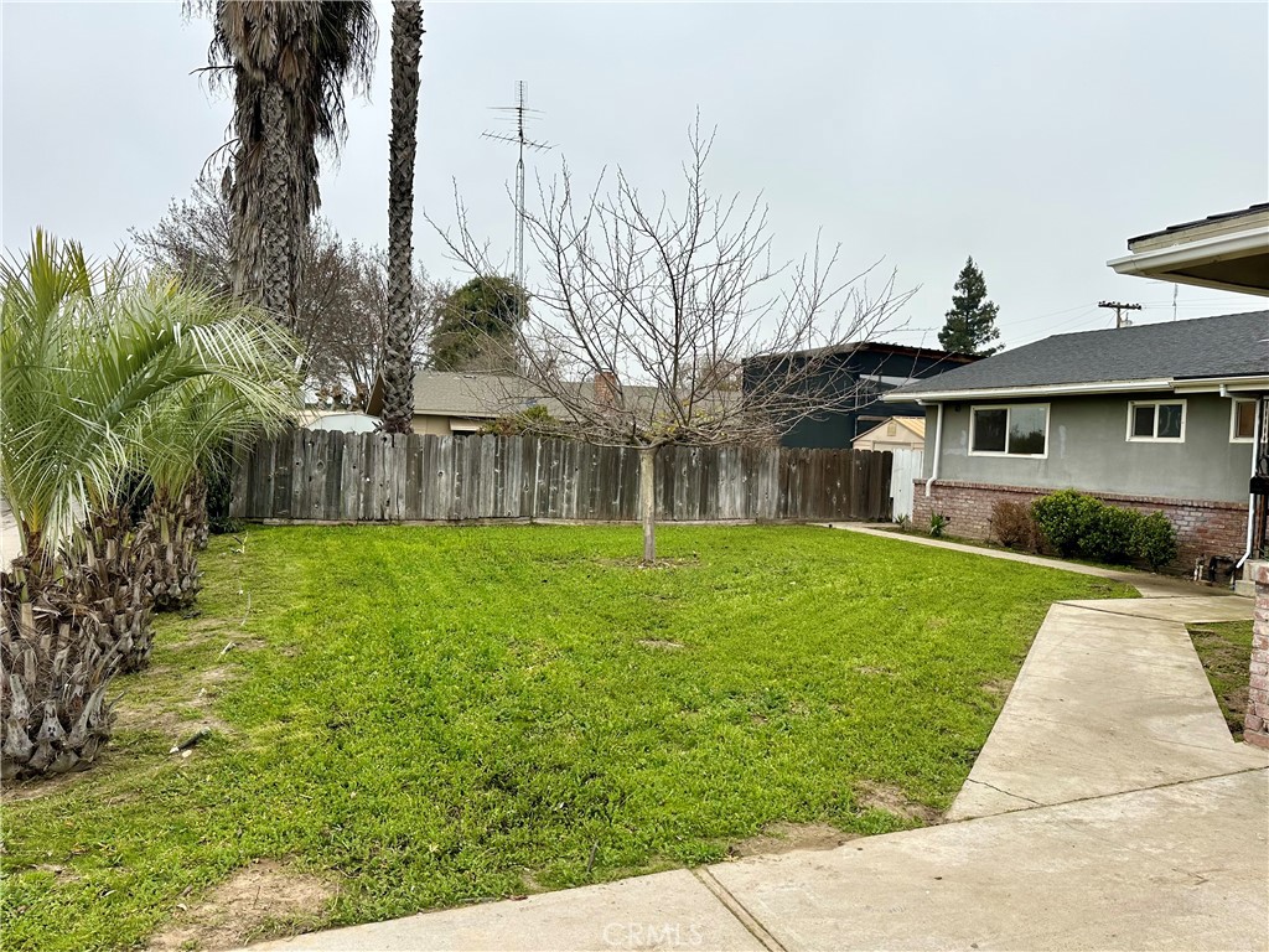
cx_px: 634
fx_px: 880
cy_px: 476
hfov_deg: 71.6
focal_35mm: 24
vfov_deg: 56.8
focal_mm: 6.86
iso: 80
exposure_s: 1/714
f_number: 1.78
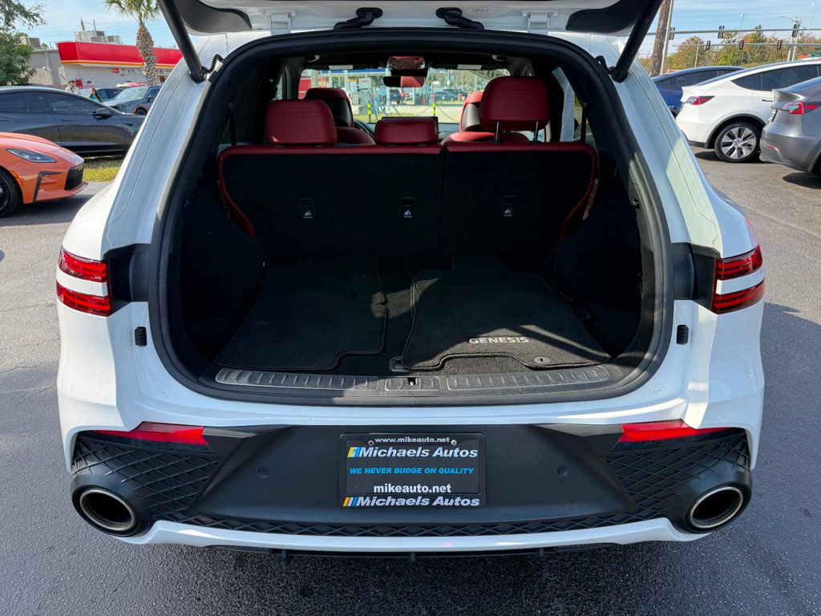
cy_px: 308
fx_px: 569
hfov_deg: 71.6
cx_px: 410
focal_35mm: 24
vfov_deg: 56.8
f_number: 1.78
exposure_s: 1/1018
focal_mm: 6.76
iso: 80
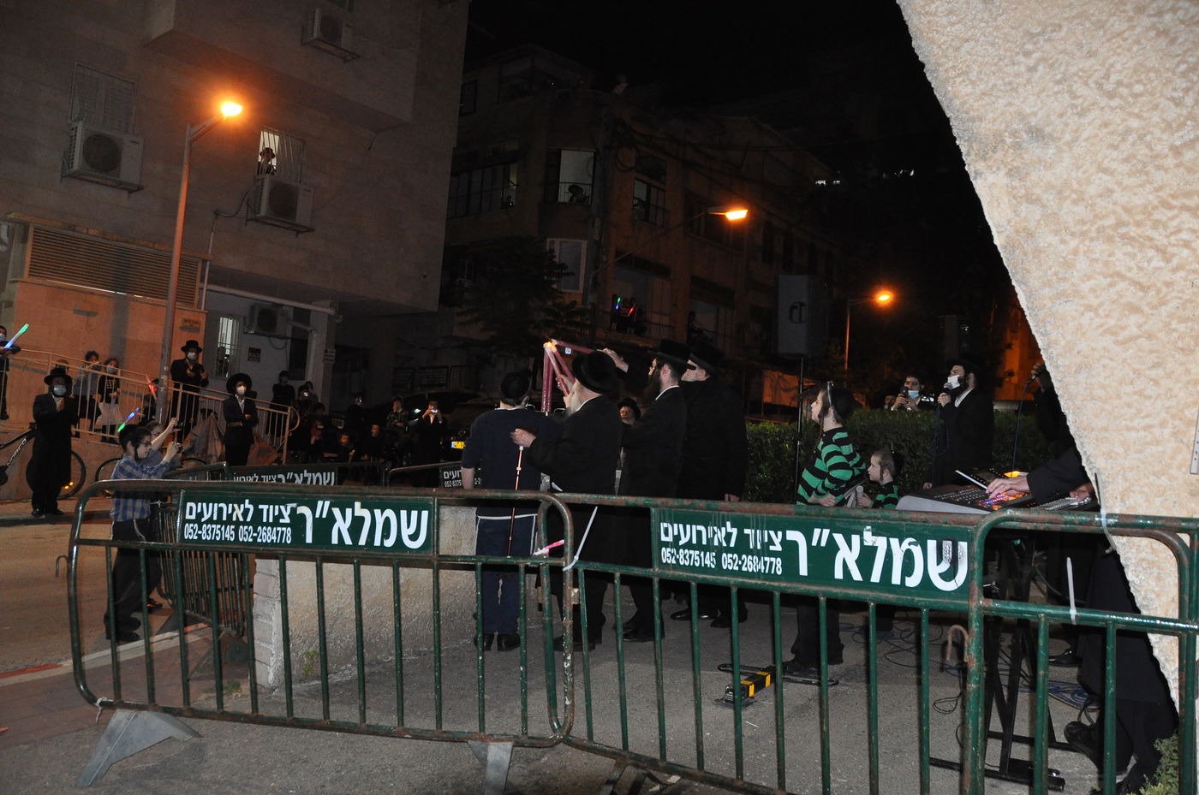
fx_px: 898
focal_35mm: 27
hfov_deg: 67.5
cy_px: 398
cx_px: 600
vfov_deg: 47.8
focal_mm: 18
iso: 1600
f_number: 5
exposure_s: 1/125
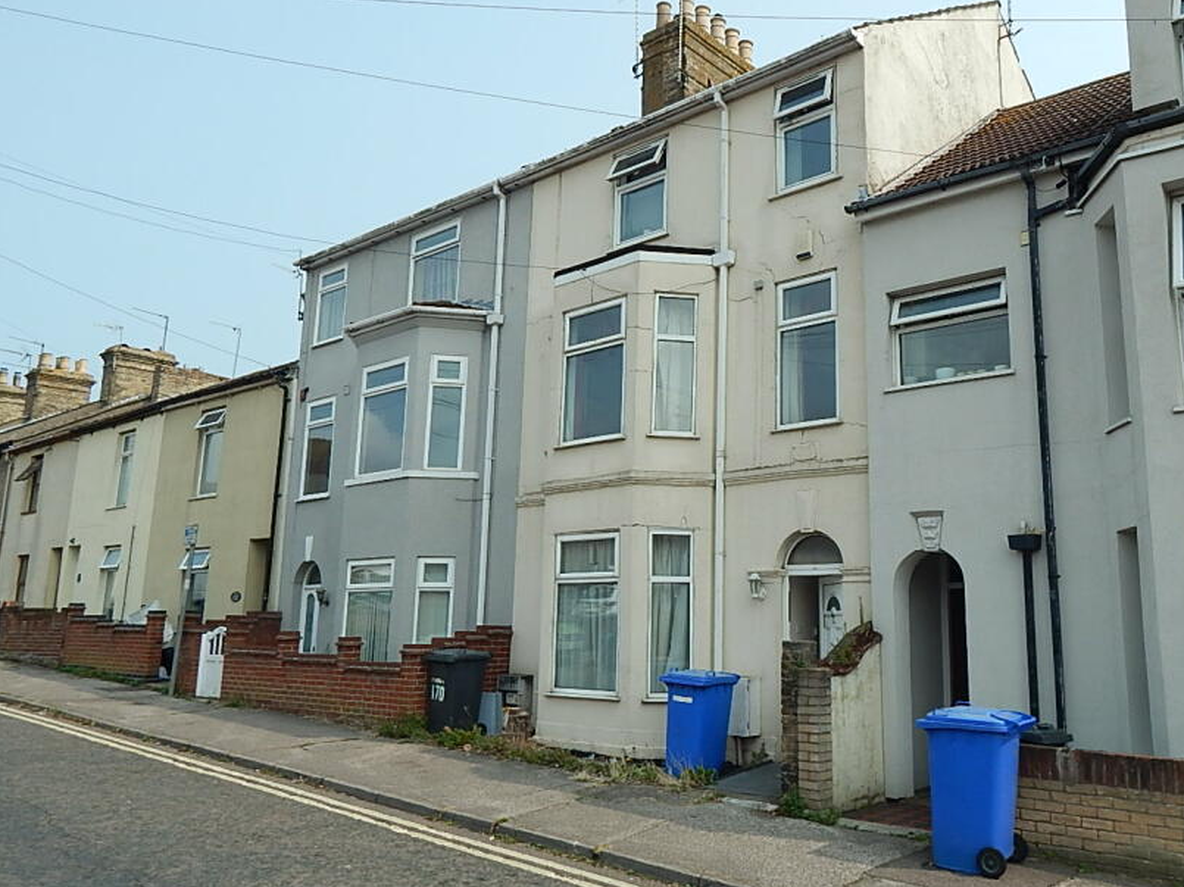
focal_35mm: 28
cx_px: 703
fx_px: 957
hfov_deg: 63.0
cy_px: 432
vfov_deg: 49.7
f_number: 6
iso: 125
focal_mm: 4
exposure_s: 1/400
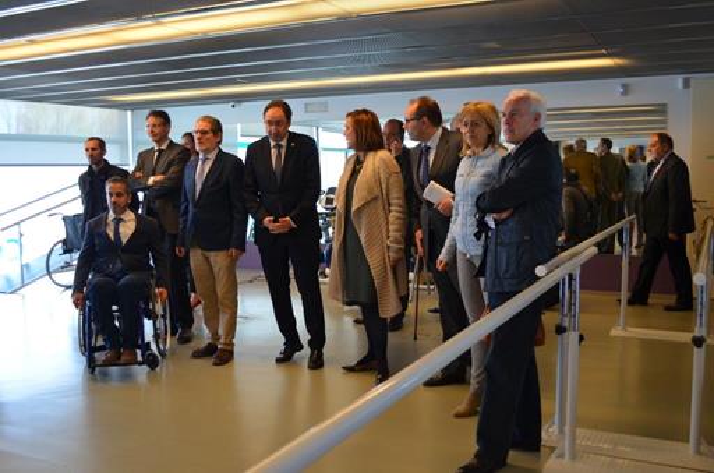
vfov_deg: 36.7
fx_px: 712
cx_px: 357
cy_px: 236
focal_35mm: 36
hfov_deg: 53.2
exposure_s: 1/60
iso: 400
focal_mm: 24
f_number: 4
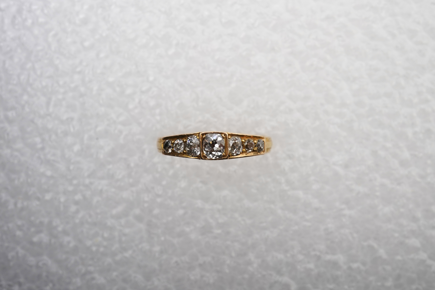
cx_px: 218
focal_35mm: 45
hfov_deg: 43.6
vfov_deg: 29.9
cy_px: 145
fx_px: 544
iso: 500
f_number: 18
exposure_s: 1/125
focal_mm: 30
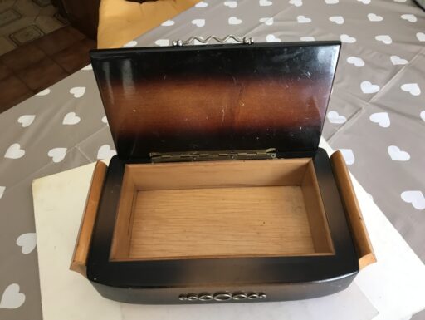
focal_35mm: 28
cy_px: 160
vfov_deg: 49.8
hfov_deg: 63.4
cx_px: 212
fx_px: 344
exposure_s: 1/17
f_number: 1.8
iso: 64
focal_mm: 3.99
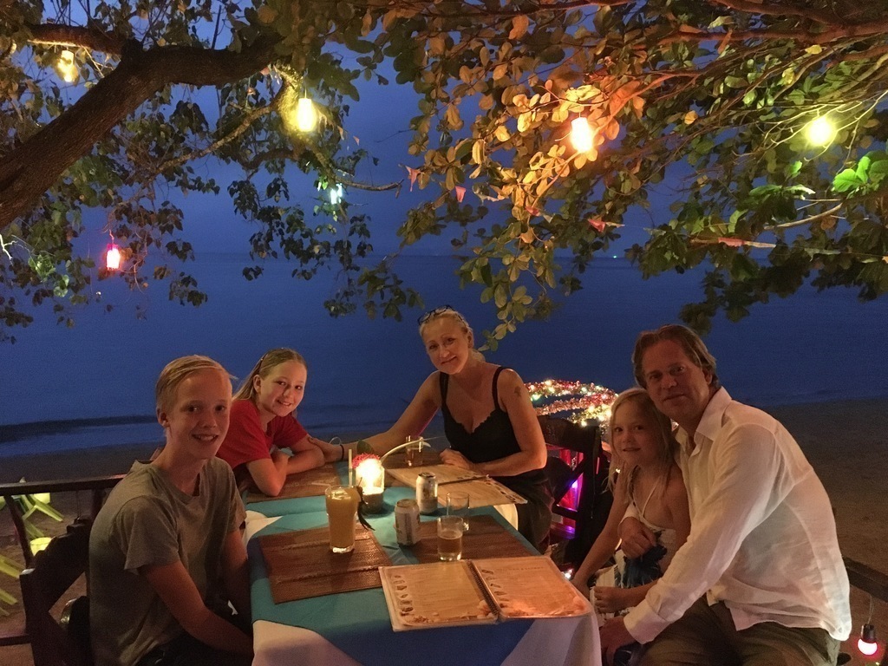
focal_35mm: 29
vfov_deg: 48.2
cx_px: 444
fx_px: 744
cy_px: 333
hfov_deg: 61.7
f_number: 2.2
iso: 1250
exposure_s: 1/17
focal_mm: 4.15
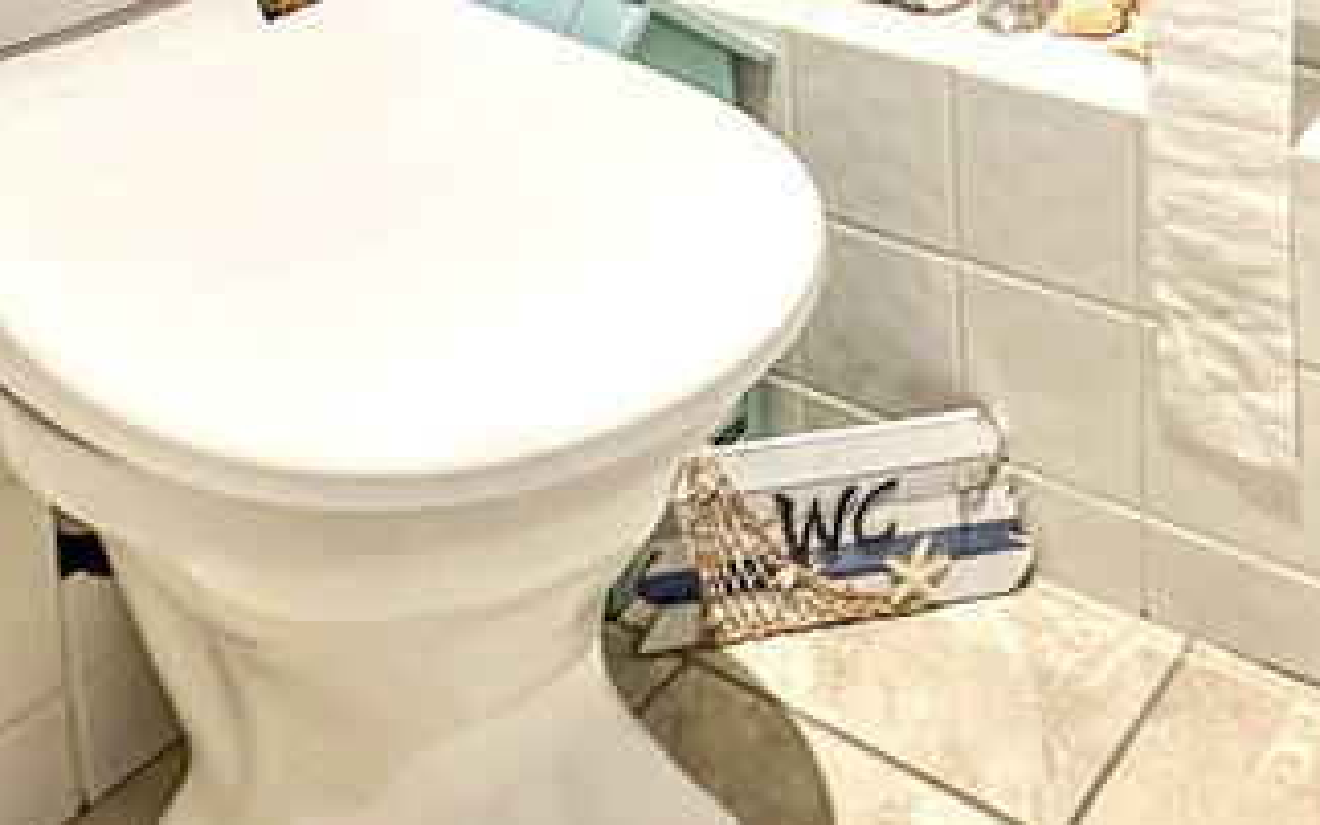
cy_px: -457
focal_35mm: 47
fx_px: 1691
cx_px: 1107
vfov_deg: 22.0
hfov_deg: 40.4
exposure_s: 1/50
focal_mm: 2.22
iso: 500
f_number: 2.2
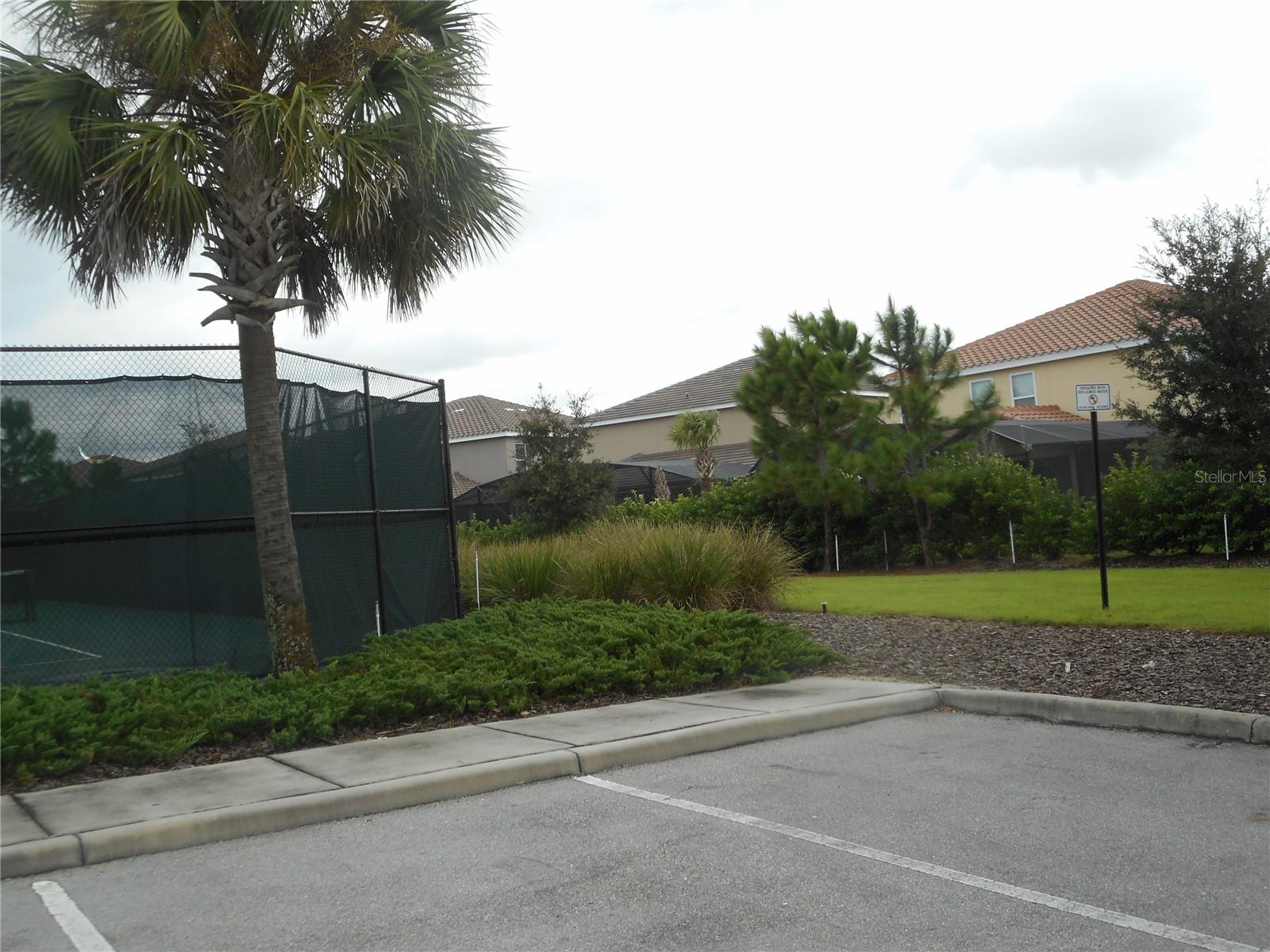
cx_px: 635
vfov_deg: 36.8
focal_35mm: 39
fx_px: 1431
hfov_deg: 47.9
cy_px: 476
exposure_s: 1/320
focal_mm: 6.9
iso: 80
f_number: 4.5
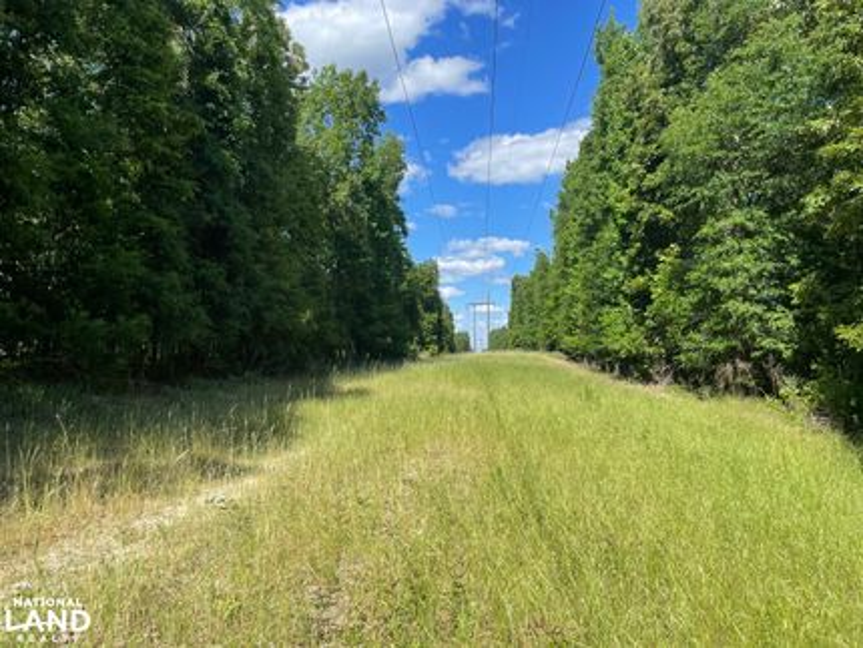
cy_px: 324
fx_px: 649
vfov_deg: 53.1
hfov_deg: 67.3
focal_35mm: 26
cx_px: 432
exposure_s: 1/2398
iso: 32
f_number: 1.6
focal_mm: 4.2
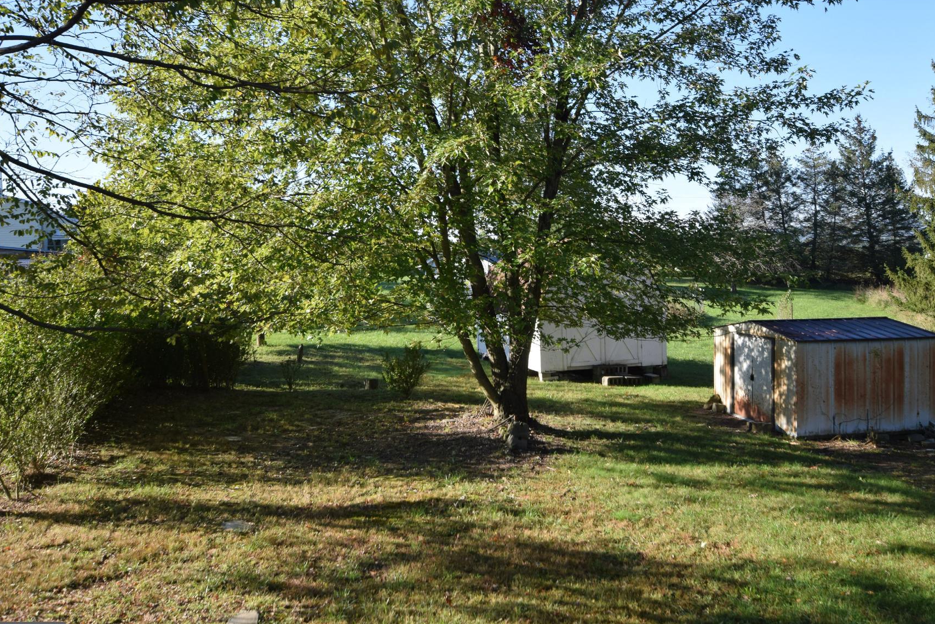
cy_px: 288
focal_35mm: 36
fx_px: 935
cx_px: 505
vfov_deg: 36.9
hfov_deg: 53.1
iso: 220
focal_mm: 20
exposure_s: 1/250
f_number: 8
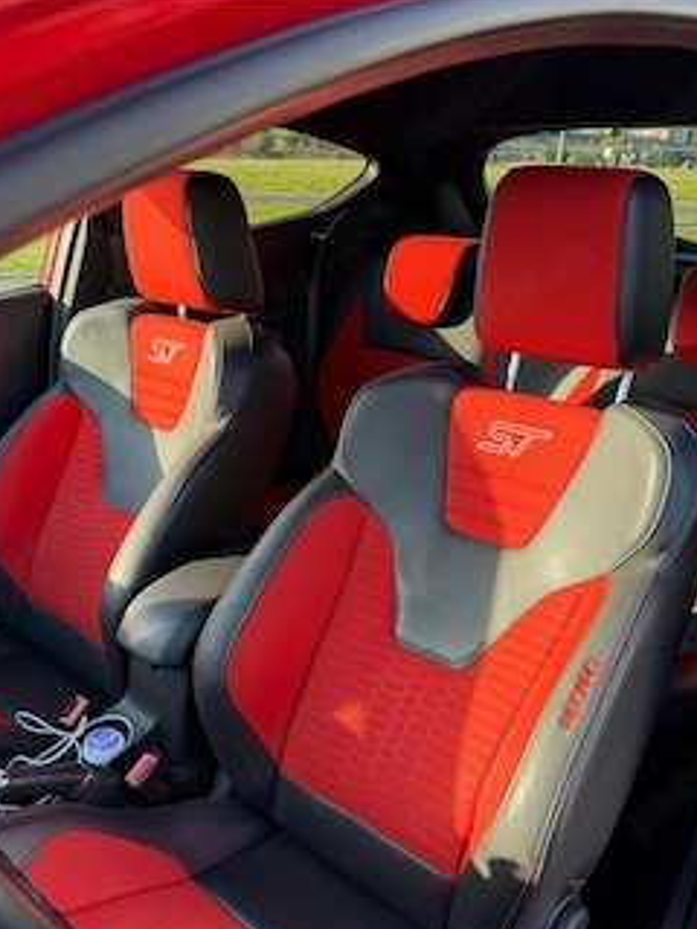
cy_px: 572
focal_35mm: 30
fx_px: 805
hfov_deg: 46.8
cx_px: 328
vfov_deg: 59.3
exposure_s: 1/237
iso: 80
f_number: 1.78
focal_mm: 6.76
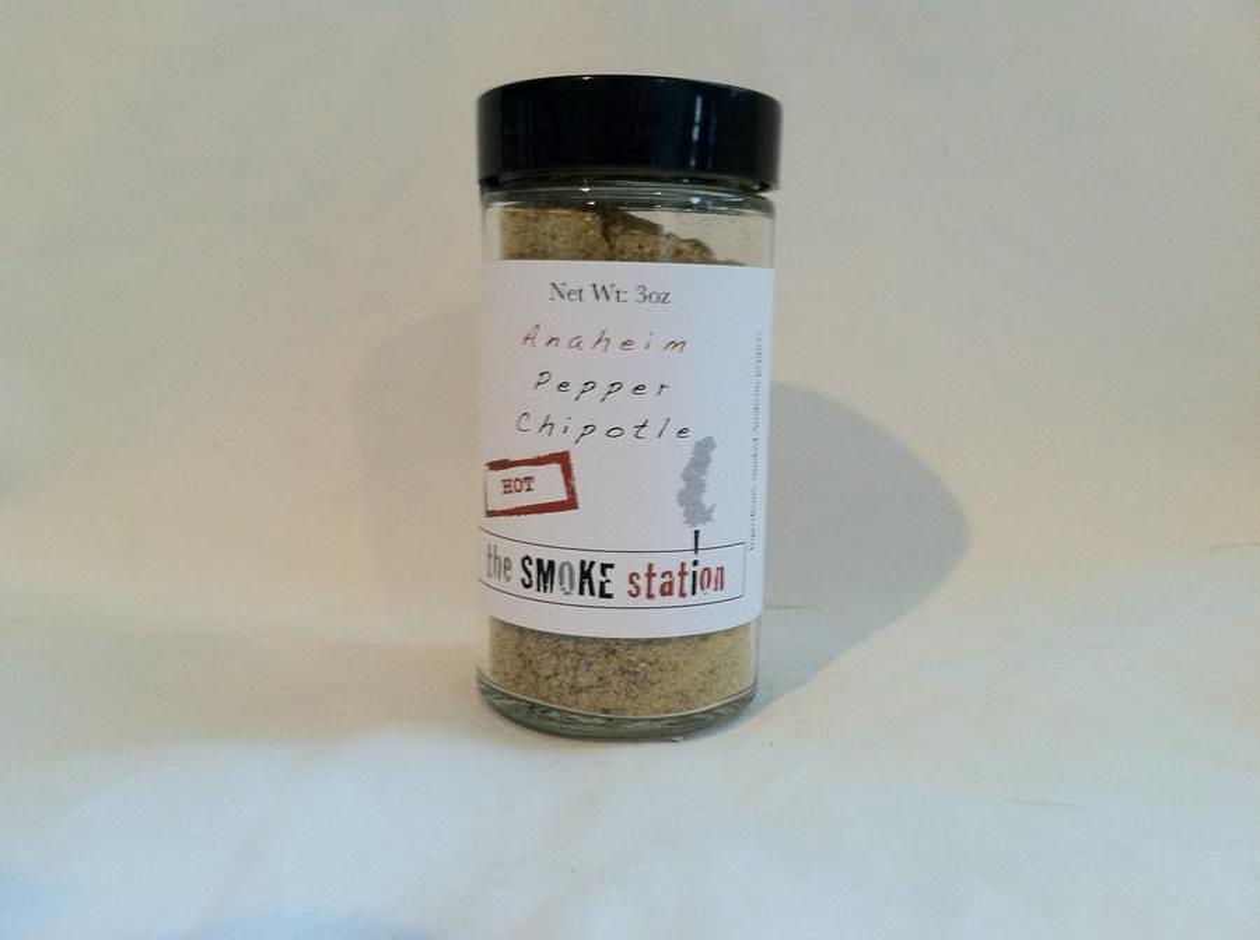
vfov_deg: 40.6
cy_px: 470
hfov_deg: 52.7
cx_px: 630
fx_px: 1272
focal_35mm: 35
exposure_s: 1/15
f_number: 2.8
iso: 200
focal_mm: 3.85
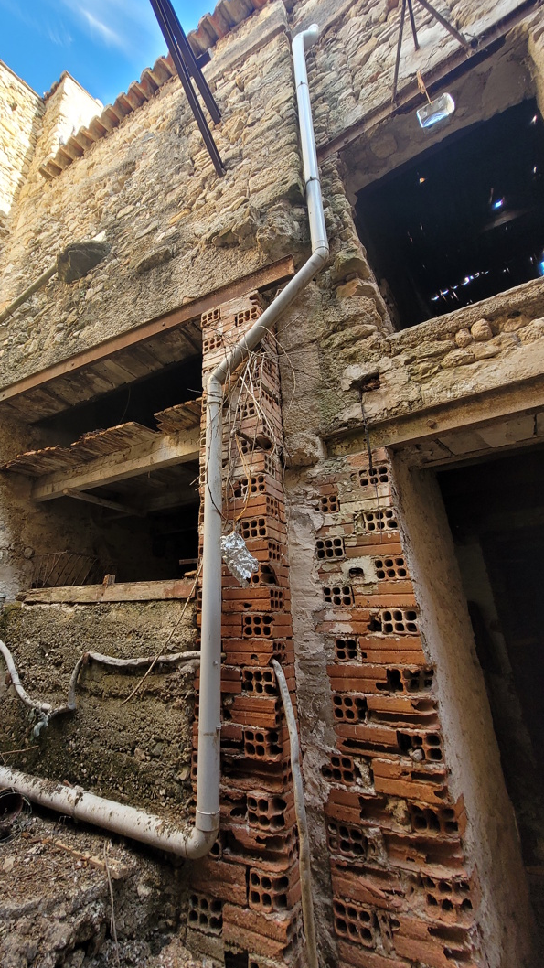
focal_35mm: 15
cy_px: 460
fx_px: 385
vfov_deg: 102.9
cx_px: 227
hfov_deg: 70.0
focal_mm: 1.74
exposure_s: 1/100
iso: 80
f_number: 2.2
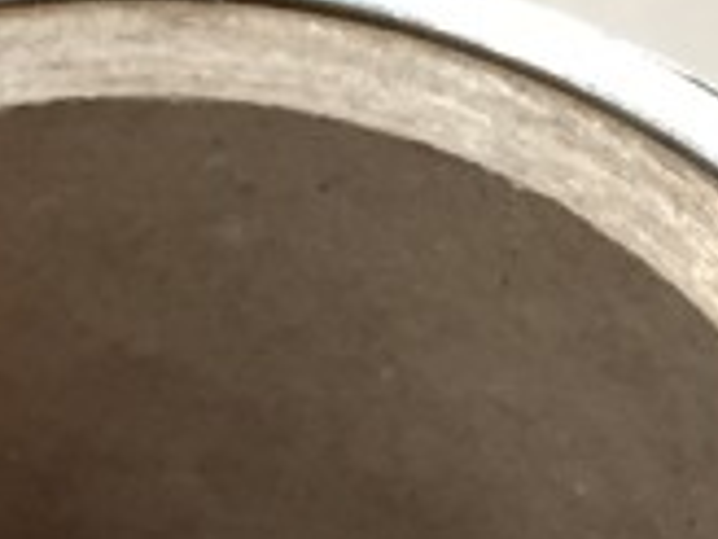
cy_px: 1056
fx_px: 3754
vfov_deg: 7.9
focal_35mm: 181
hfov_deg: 10.5
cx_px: -425
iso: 100
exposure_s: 1/30
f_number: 2.2
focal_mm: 4.15
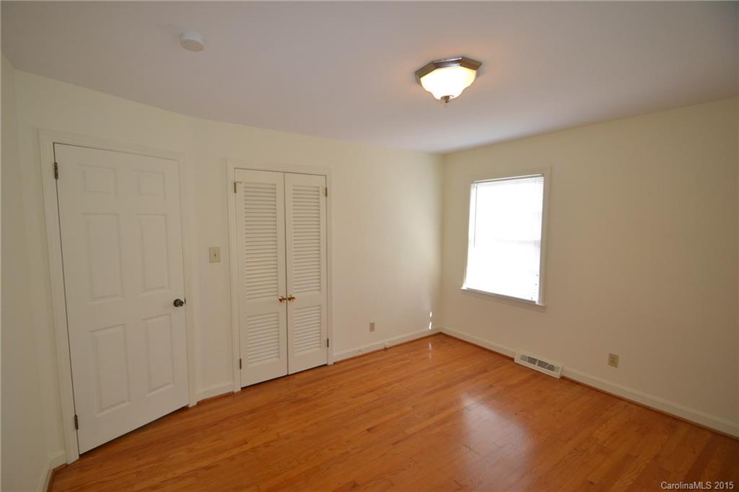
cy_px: 246
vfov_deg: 77.3
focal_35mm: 15
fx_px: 308
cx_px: 370
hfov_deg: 100.4
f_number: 4
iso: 400
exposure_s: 1/100
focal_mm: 10
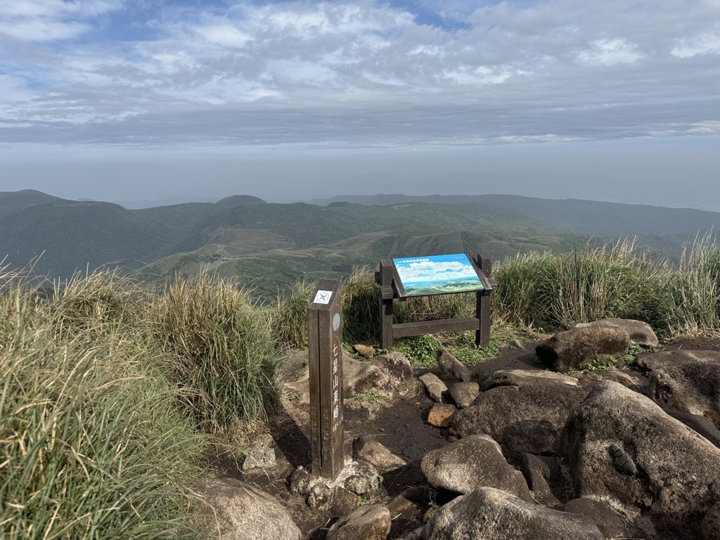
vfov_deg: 56.8
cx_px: 360
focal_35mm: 24
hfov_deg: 71.6
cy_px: 270
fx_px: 499
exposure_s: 1/4608
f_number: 1.78
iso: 80
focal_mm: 6.76
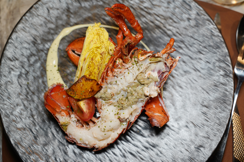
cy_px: 78
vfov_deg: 35.9
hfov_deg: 51.9
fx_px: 251
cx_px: 120
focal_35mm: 37
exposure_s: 1/60
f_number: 4
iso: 125
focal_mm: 34
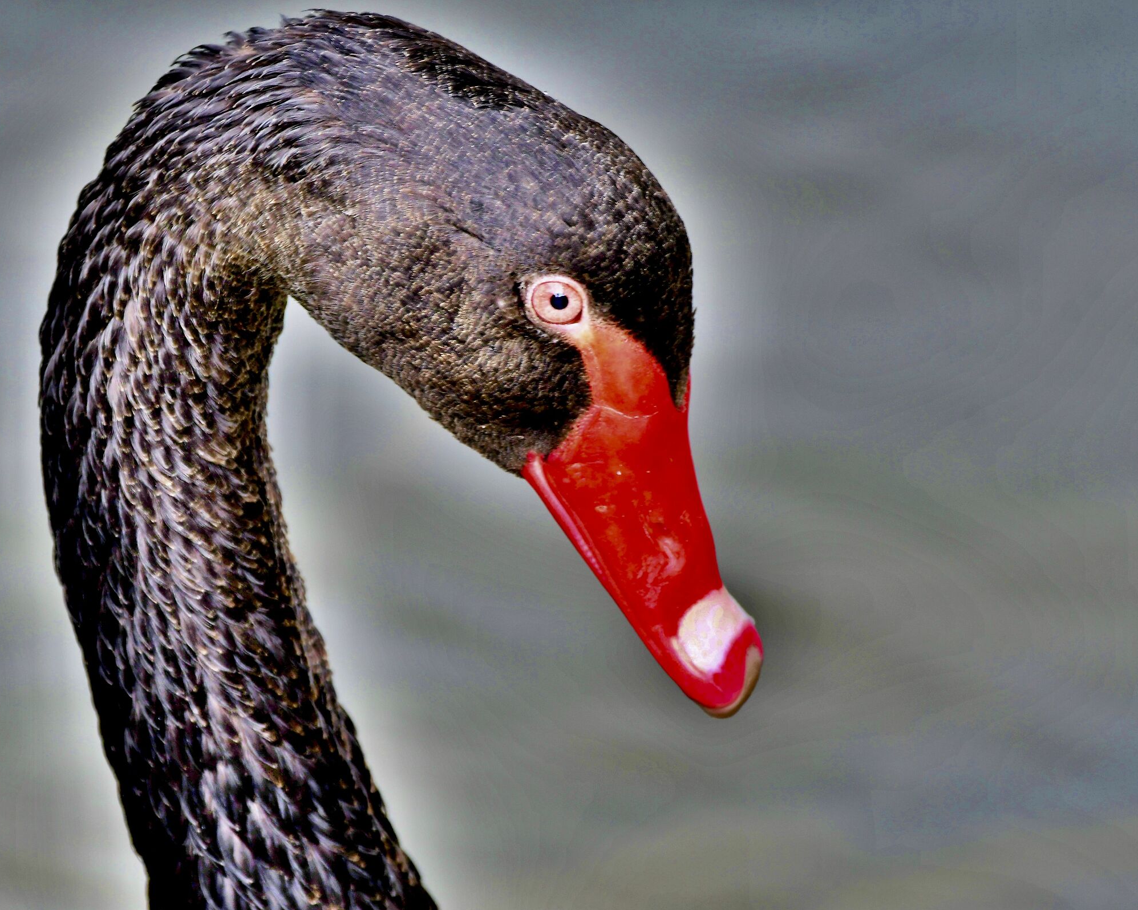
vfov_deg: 3.0
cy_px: 456
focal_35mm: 508
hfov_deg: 3.8
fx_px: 17110
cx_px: 548
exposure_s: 1/160
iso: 400
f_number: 6.3
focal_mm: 300
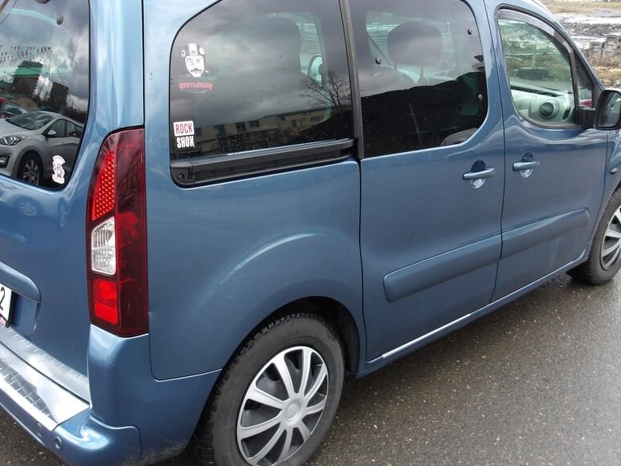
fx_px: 646
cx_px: 276
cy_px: 202
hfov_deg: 51.2
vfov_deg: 39.6
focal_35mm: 36
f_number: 3
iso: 100
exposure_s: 1/150
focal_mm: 4.9
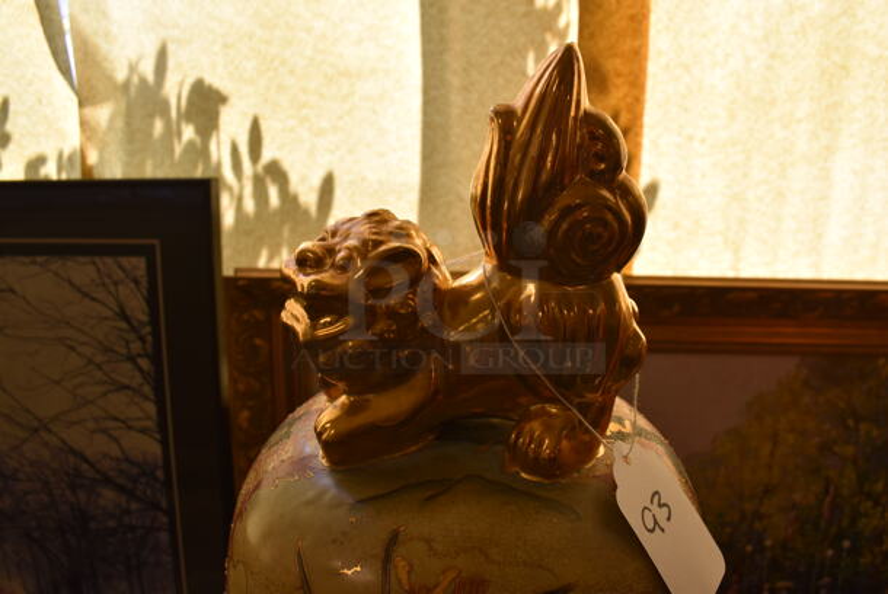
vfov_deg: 48.0
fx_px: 667
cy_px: 297
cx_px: 444
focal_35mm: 27
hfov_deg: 67.3
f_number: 8
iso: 220
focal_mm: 18
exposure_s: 1/60
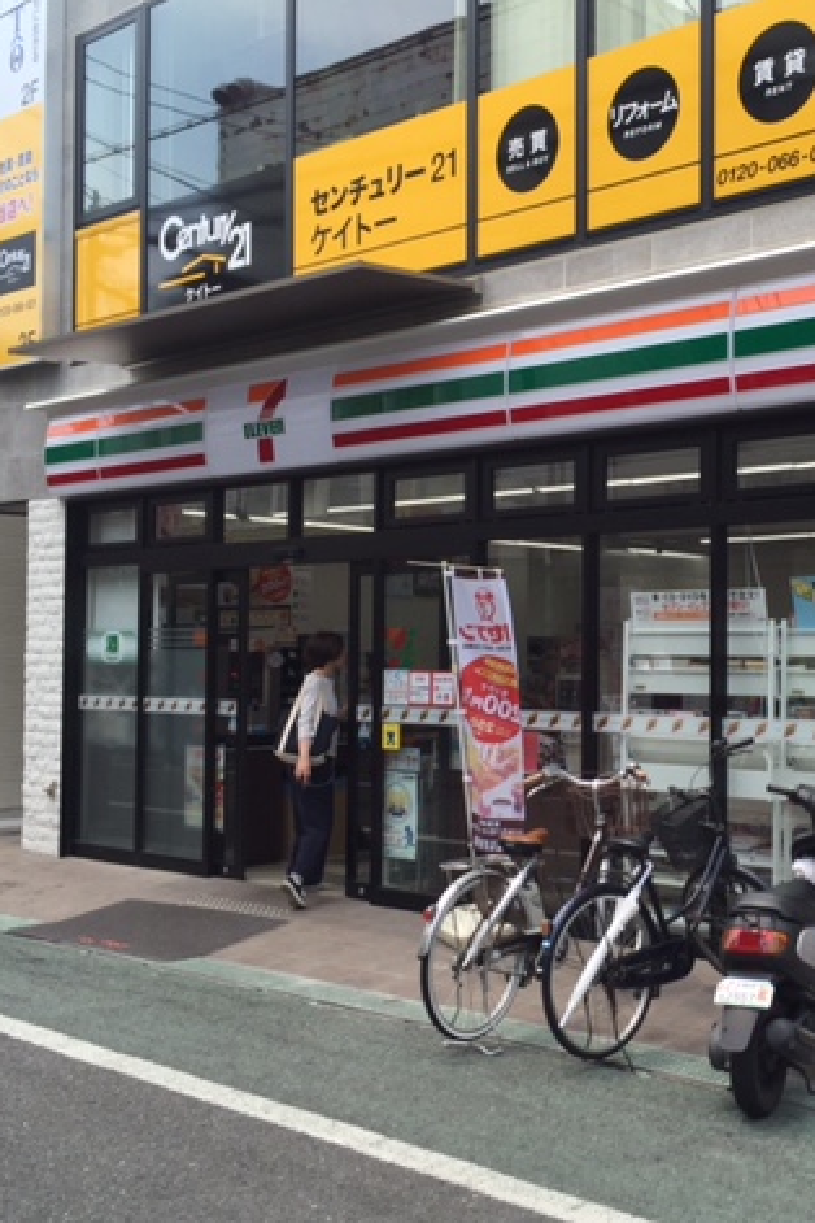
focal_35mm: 41
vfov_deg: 47.4
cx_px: 639
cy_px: 618
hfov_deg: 31.9
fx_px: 1392
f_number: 2.2
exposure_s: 1/648
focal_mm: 4.15
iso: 32
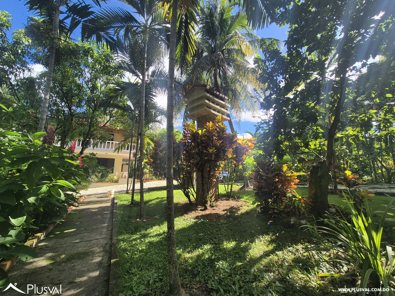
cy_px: 148
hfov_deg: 106.2
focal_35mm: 13
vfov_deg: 89.9
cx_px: 198
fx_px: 148
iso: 50
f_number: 2.2
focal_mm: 2.2
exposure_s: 1/800
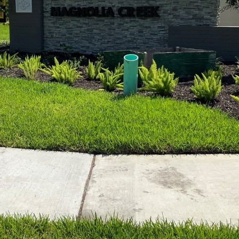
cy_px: 74
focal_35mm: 54
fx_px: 422
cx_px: 91
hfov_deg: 31.5
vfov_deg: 31.3
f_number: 1.8
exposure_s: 1/2667
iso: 16
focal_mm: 3
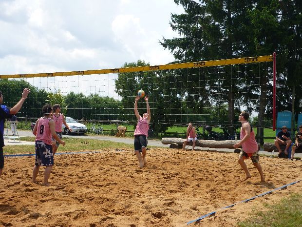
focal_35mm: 42
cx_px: 151
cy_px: 114
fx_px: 366
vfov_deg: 34.3
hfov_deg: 44.8
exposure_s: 1/125
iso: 80
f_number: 9
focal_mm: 6.9
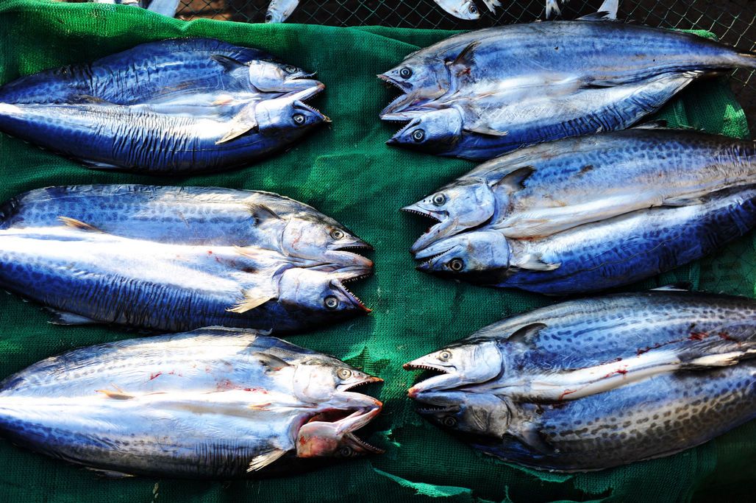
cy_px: 252
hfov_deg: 48.5
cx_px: 378
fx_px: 839
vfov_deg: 33.3
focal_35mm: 40
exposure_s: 1/640
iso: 200
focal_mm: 40
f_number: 3.2
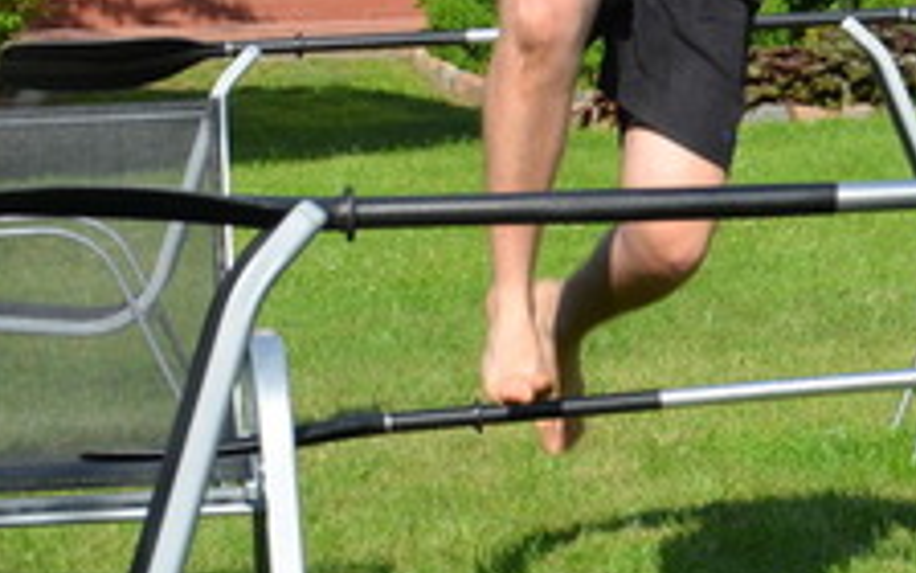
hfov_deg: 8.6
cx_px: 851
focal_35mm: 242
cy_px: 381
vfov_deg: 5.4
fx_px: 6041
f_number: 8
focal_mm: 50
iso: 100
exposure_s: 1/250
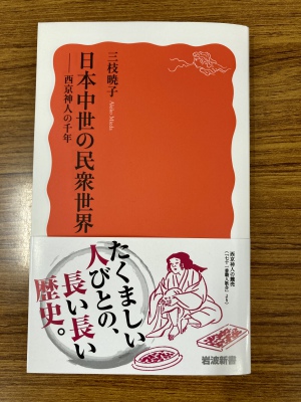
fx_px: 325
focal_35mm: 28
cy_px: 201
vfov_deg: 63.4
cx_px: 150
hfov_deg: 49.7
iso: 80
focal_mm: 3.99
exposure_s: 1/60
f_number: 1.8
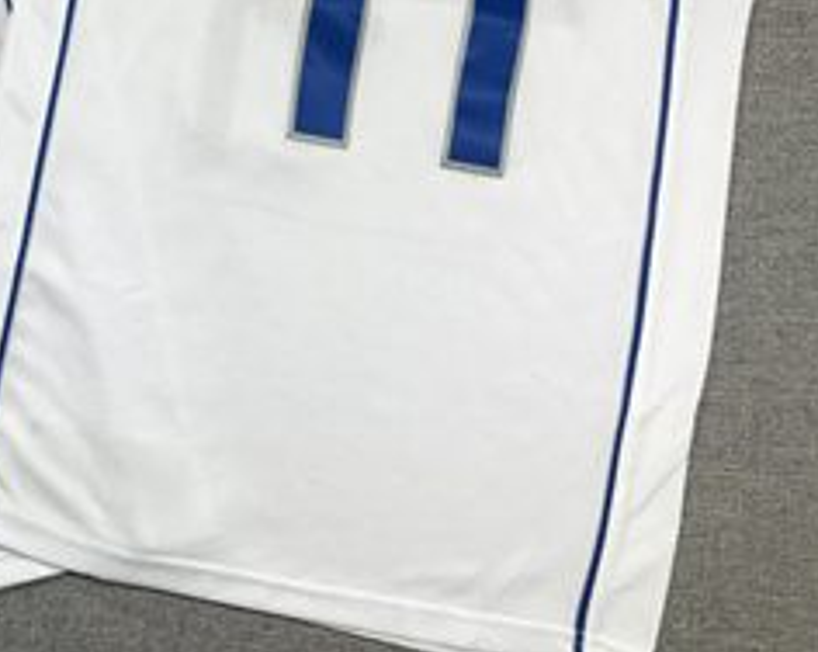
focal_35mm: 58
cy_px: 85
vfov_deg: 25.5
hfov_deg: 30.9
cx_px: 66
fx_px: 1402
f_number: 1.8
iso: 20
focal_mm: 3.99
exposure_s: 1/124
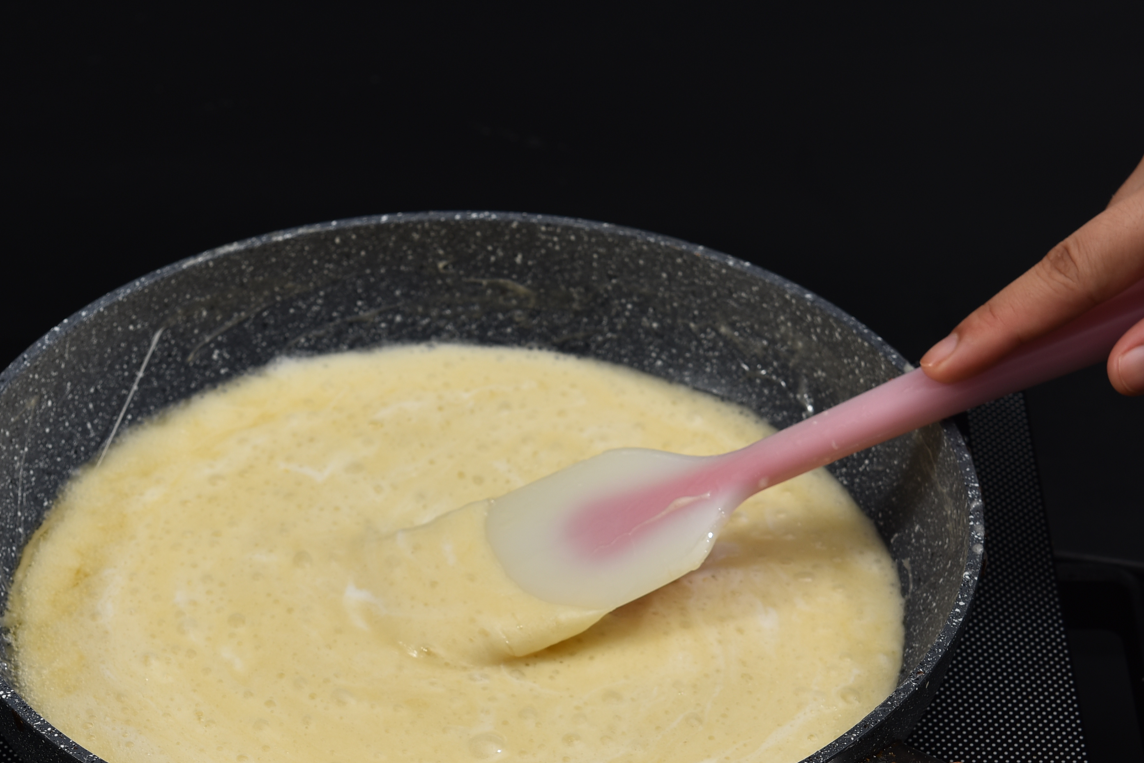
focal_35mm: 109
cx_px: 538
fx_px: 3464
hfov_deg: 18.8
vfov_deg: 12.5
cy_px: 673
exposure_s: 1/125
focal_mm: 55
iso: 80
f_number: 8
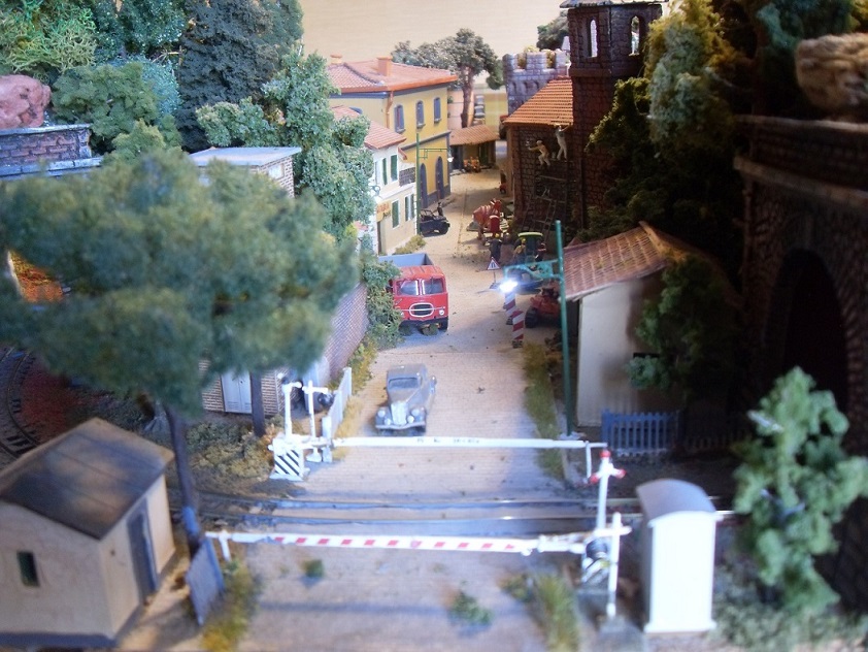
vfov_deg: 41.8
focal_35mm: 34
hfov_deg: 53.9
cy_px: 326
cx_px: 434
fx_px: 853
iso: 200
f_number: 2.8
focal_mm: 6.3
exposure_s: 1/15
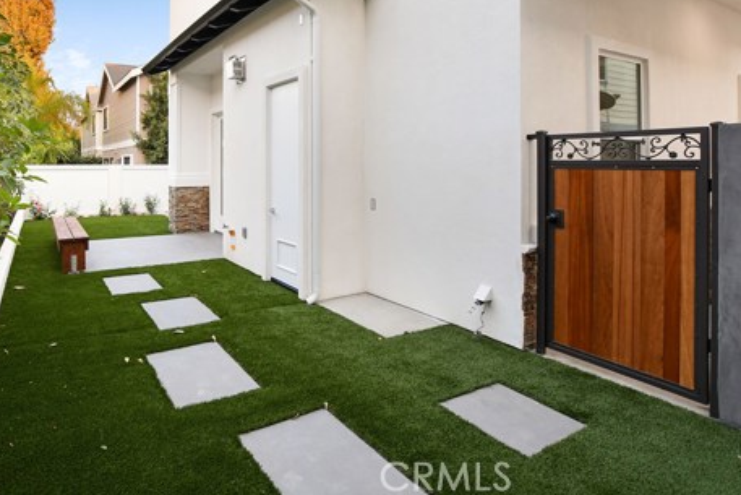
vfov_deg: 57.8
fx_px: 432
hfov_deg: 79.6
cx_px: 274
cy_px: 153
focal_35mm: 21
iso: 400
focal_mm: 10
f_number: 4
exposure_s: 1/80
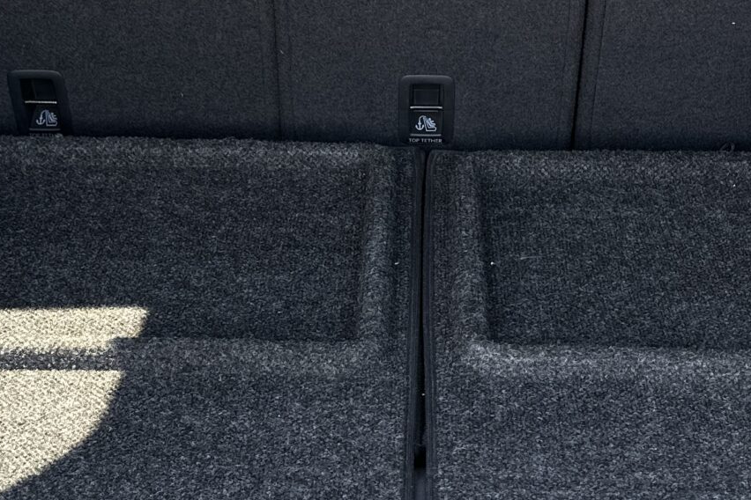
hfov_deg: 27.0
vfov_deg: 18.1
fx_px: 1564
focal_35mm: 75
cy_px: 169
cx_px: 388
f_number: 1.78
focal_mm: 6.86
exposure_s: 1/121
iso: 64
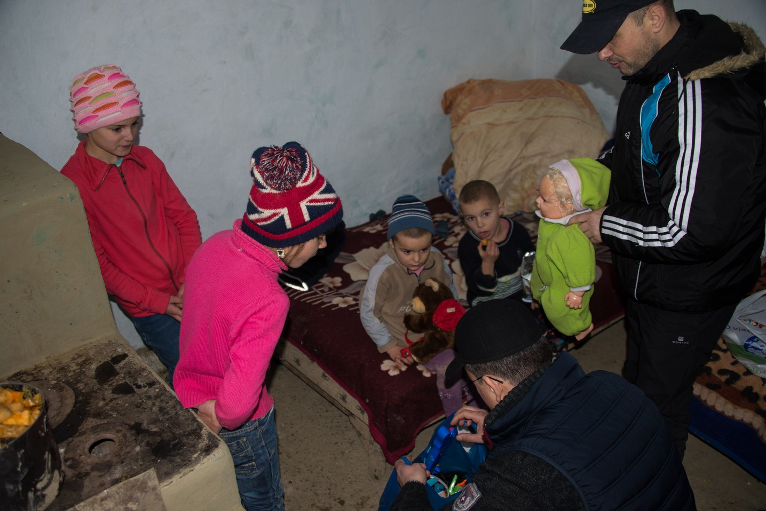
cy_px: 256
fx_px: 681
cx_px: 383
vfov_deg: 41.2
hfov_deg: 58.7
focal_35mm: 32
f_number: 3.8
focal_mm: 32
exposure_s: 1/60
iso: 800
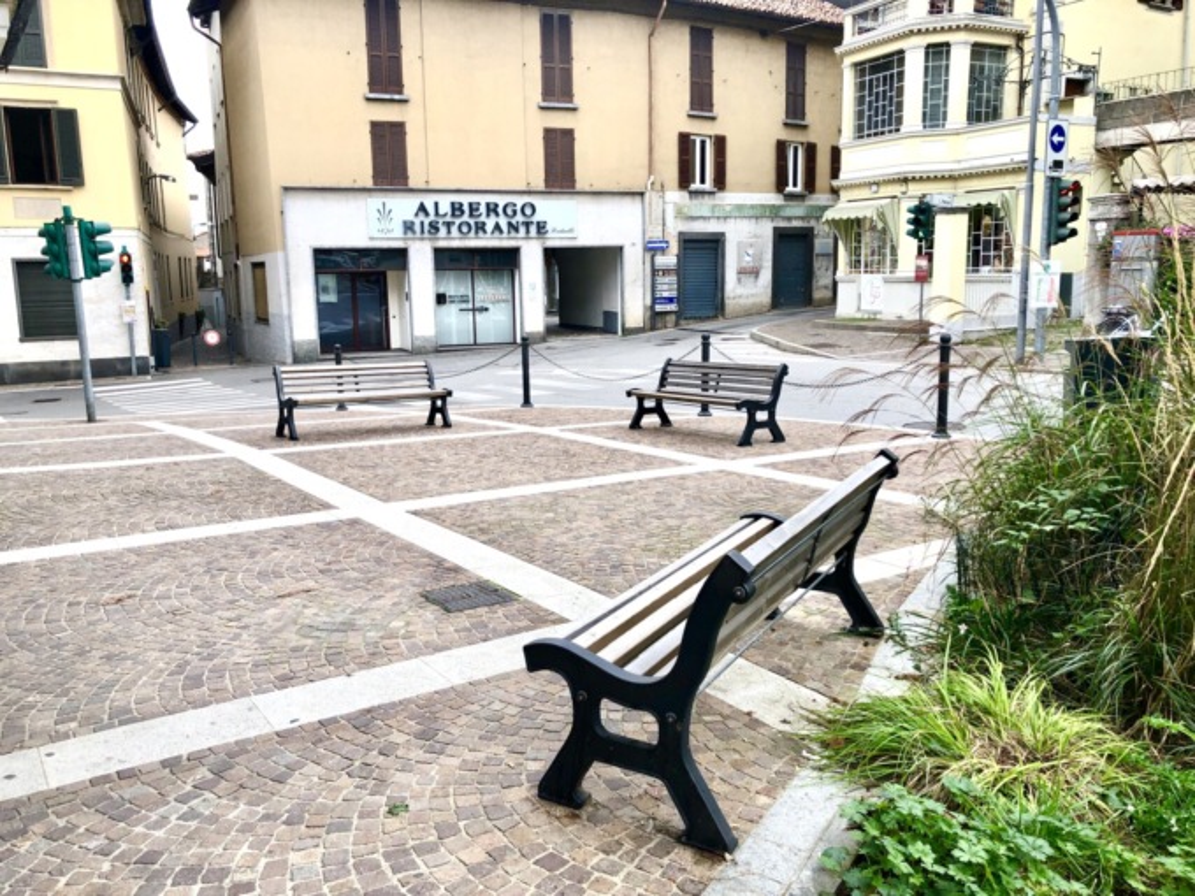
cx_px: 598
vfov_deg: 49.7
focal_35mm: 28
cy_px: 448
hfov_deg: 63.4
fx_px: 967
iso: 40
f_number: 1.8
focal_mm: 3.99
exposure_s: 1/120
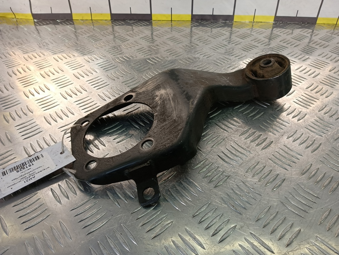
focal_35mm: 23
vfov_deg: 58.9
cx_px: 170
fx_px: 225
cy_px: 128
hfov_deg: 73.9
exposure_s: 1/100
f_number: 1.6
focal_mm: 4.11
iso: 64
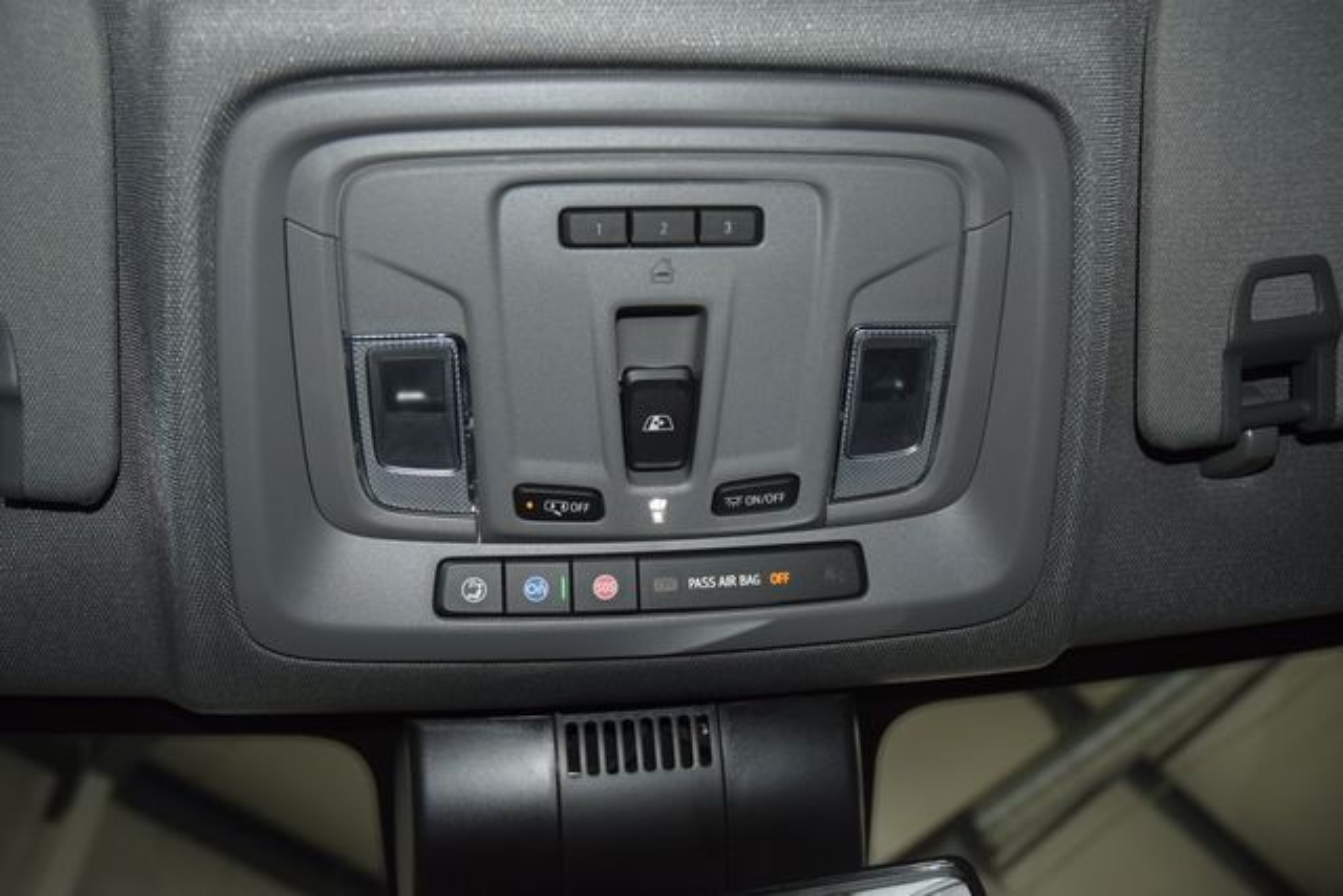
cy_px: 448
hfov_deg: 53.1
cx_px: 672
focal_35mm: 36
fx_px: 1343
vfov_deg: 36.9
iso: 500
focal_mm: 24
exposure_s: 1/60
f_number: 3.8
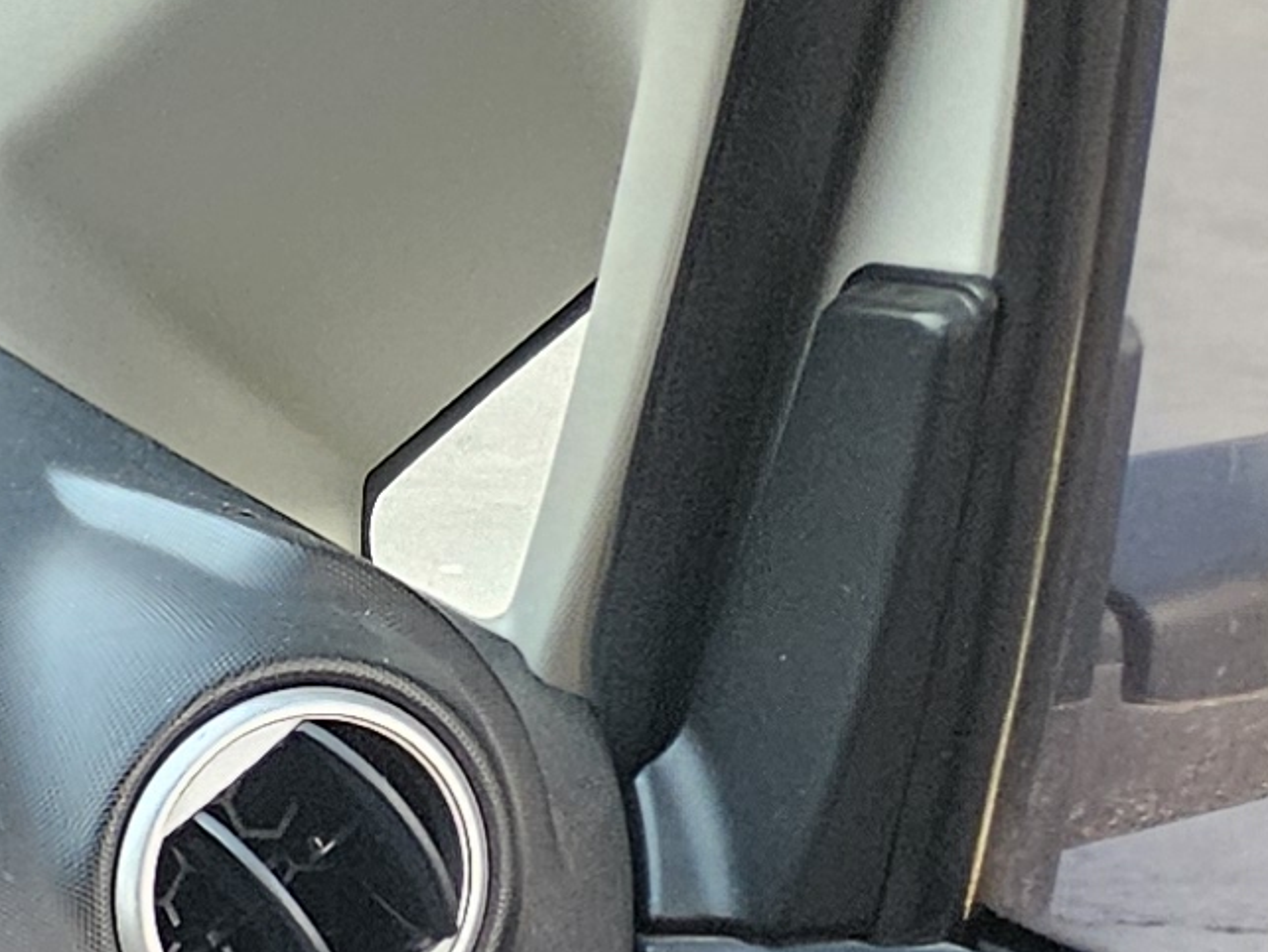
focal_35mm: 143
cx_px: -2114
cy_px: 2089
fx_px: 5241
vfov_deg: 9.5
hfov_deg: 10.9
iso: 400
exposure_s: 1/100
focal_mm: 5.4
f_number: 1.8
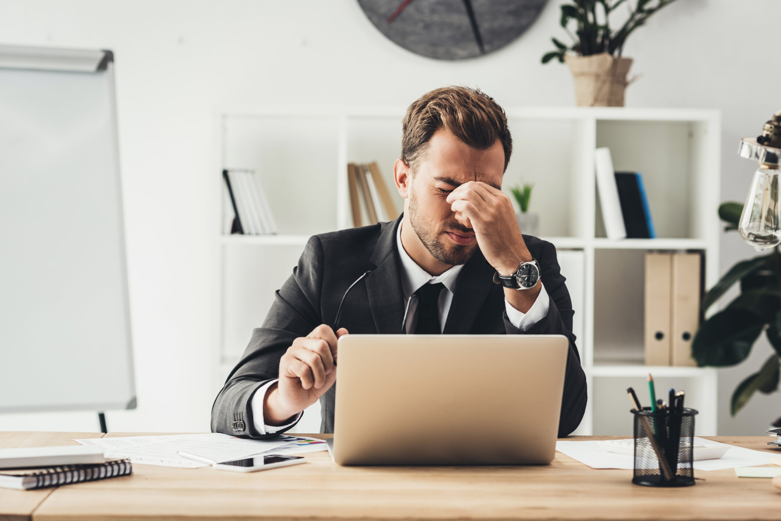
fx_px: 1845
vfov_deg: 16.1
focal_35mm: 85
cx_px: 390
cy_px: 260
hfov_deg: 23.9
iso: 125
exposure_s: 1/200
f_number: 3.5
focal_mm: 85
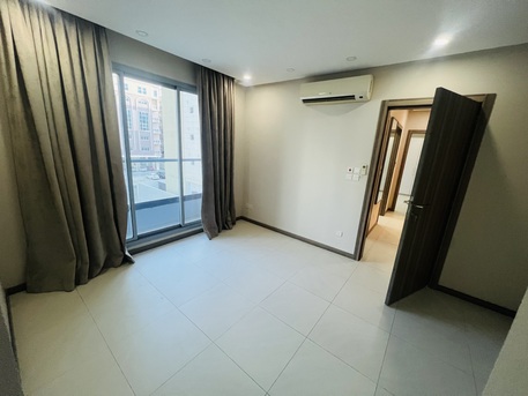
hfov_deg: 106.2
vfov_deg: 89.9
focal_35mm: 13
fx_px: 198
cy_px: 198
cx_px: 264
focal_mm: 1.57
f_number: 1.8
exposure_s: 1/91
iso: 250
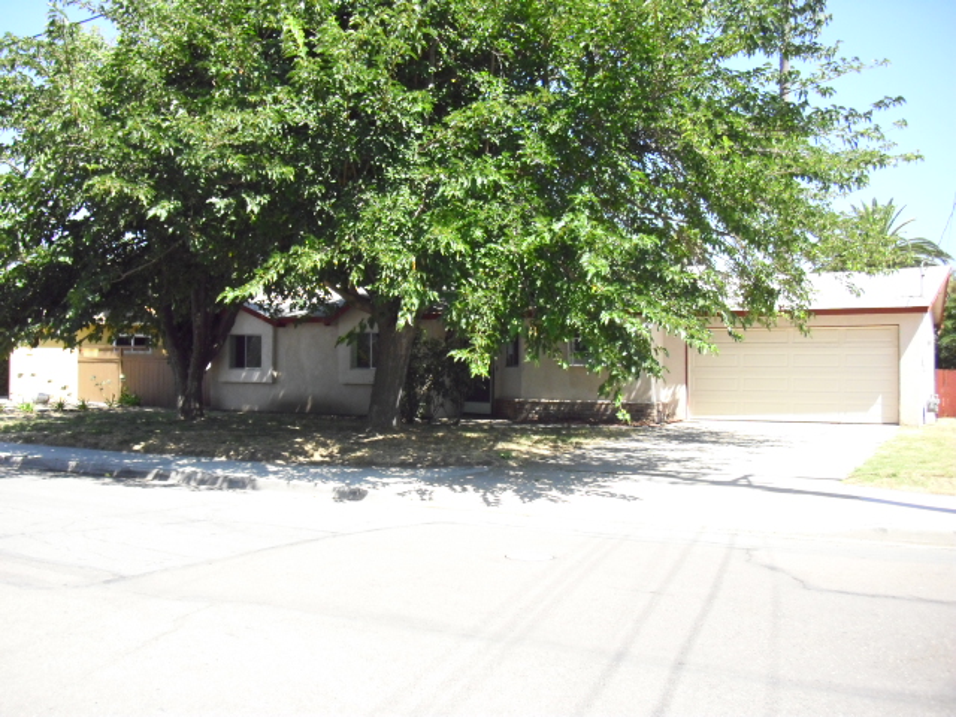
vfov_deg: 37.7
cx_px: 478
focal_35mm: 38
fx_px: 1049
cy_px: 358
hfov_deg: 49.0
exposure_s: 1/800
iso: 200
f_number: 2.8
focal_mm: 6.2
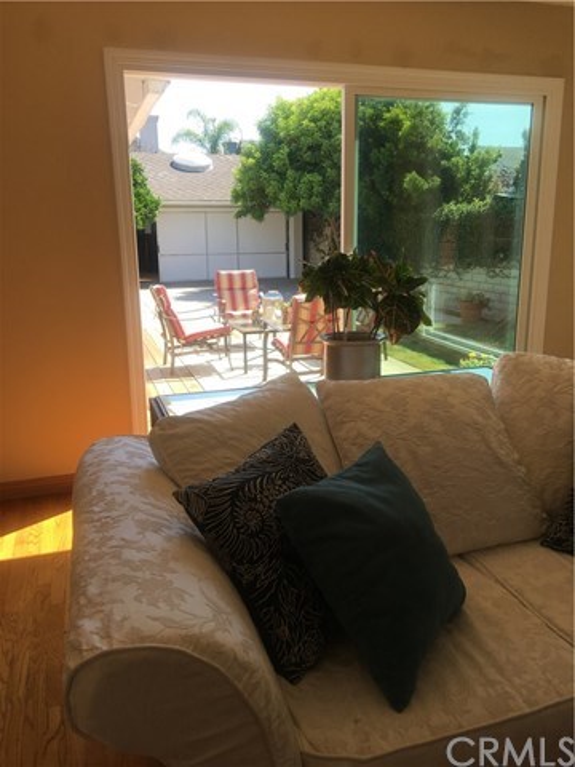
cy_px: 384
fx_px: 642
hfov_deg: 48.2
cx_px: 288
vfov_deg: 61.7
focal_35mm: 29
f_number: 2.2
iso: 25
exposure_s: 1/381
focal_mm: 4.15
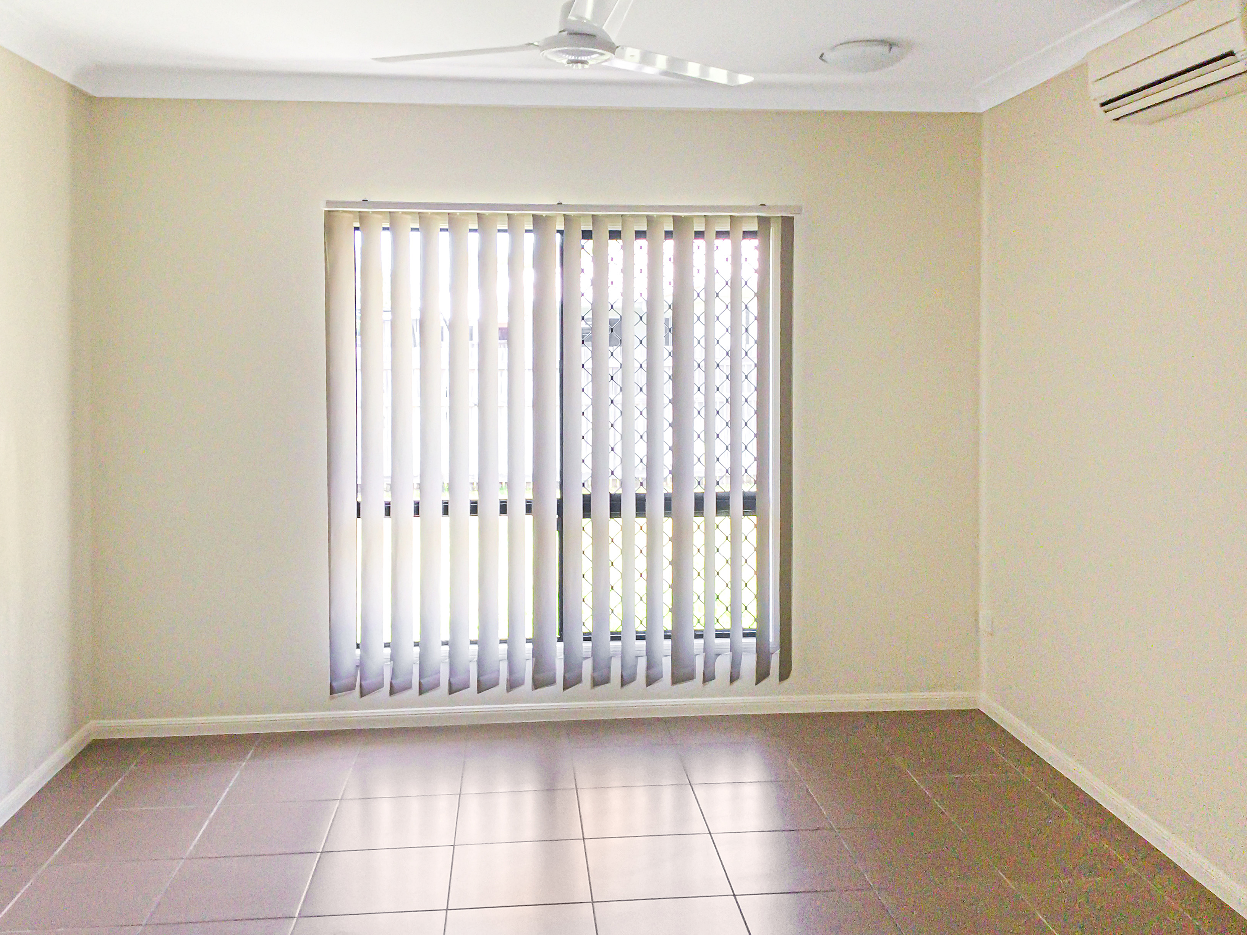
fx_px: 1117
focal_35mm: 31
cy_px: 468
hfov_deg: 58.4
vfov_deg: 45.4
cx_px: 624
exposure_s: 1/50
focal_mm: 3.3
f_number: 2.4
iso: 32
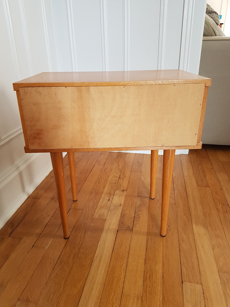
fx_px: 230
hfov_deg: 53.1
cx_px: 115
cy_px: 154
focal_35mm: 26
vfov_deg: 67.3
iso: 160
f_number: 1.7
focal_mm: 4.2
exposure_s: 1/30
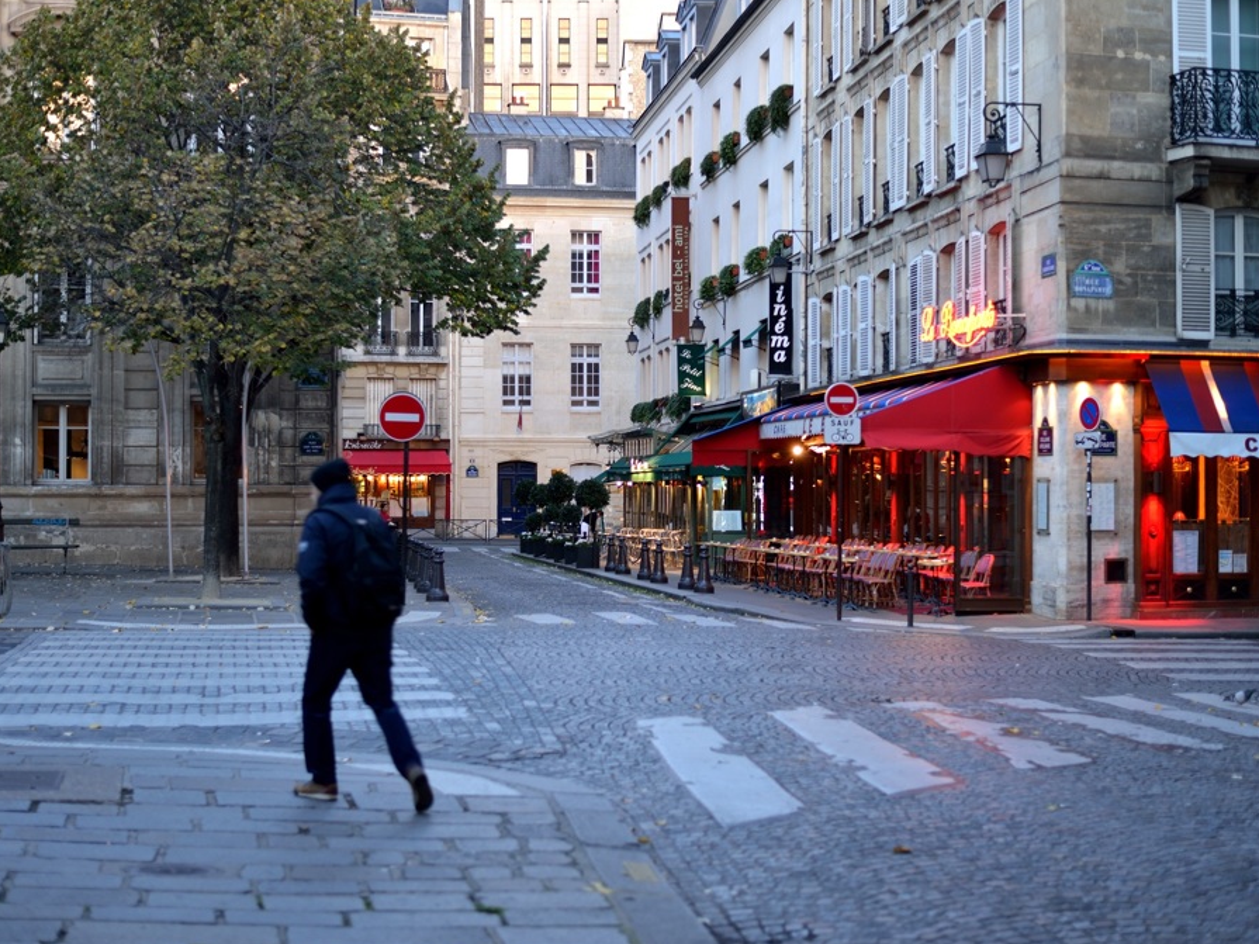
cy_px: 473
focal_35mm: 55
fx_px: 2000
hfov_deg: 34.9
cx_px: 623
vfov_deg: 26.6
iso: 160
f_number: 2
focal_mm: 50
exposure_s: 1/60
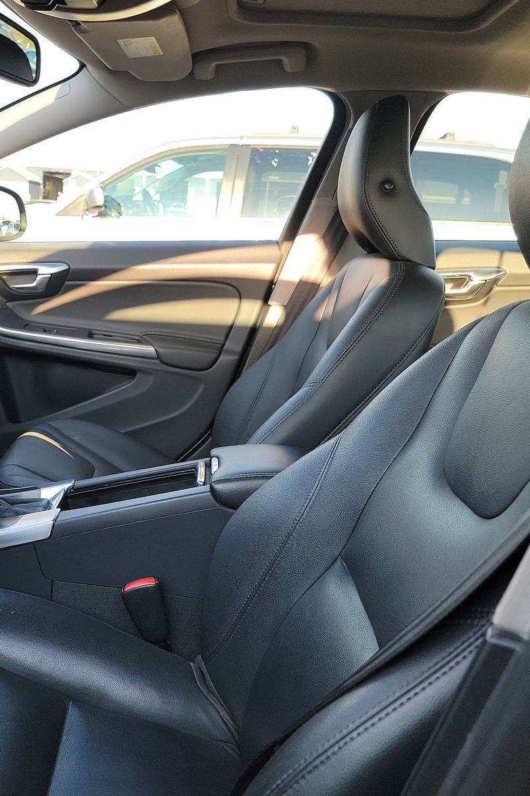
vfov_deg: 55.8
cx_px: 140
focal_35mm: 34
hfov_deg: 38.0
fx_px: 751
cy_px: 395
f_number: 1.8
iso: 96
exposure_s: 1/119
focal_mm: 6.7
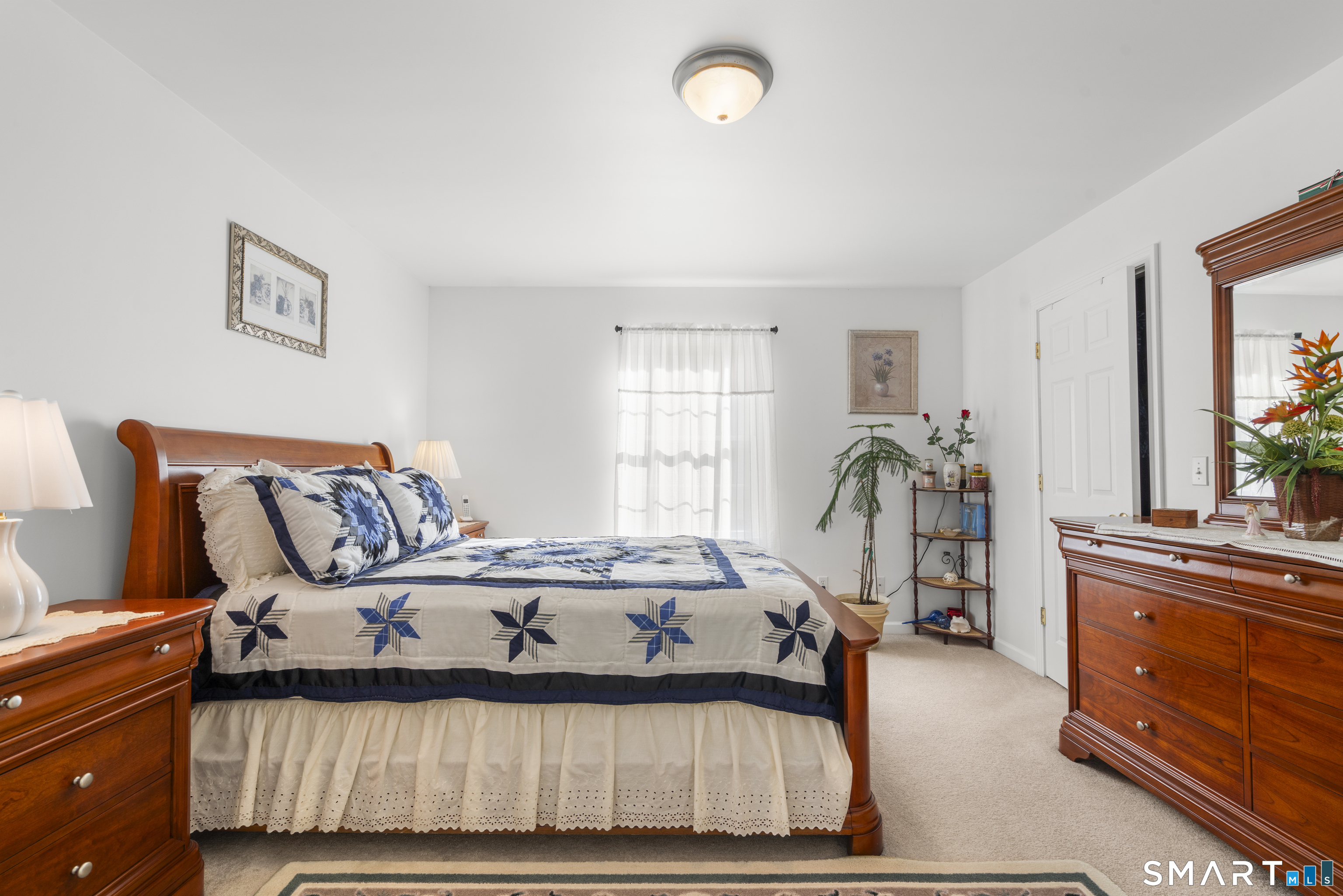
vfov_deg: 73.7
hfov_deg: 96.7
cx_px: 672
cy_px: 448
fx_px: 597
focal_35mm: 16
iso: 250
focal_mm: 16
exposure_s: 1/4
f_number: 9
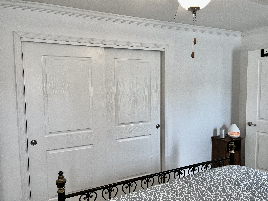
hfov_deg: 67.3
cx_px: 134
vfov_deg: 53.1
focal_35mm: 26
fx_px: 201
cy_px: 100
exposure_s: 1/120
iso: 64
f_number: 1.6
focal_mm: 5.1
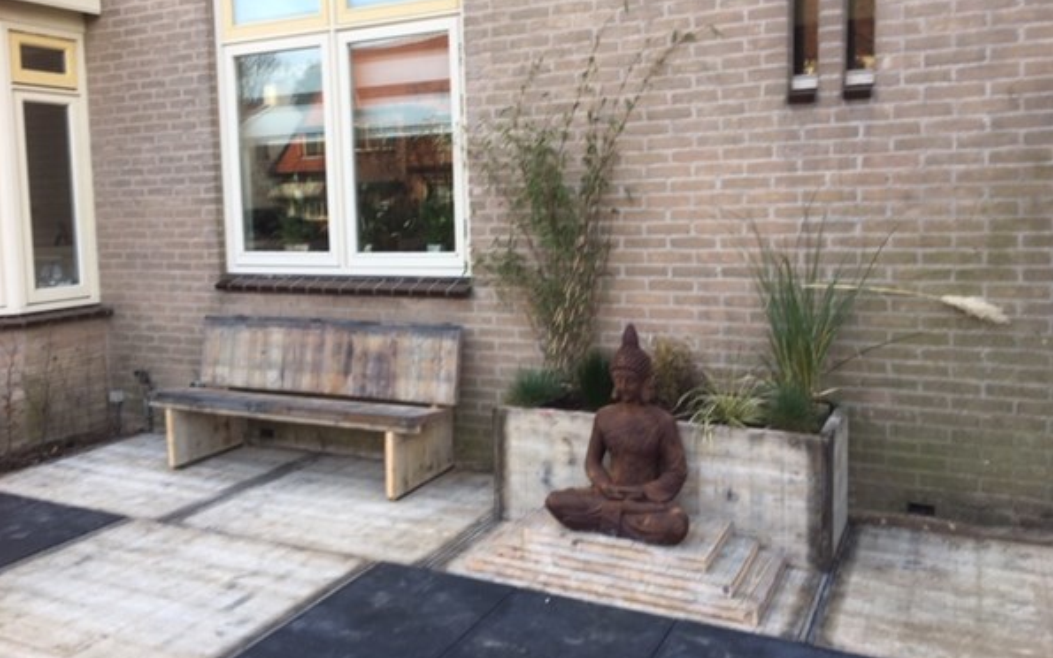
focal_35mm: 31
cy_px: 276
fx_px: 890
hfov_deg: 61.2
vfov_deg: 40.5
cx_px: 524
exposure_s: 1/100
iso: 25
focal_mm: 4.15
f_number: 2.2
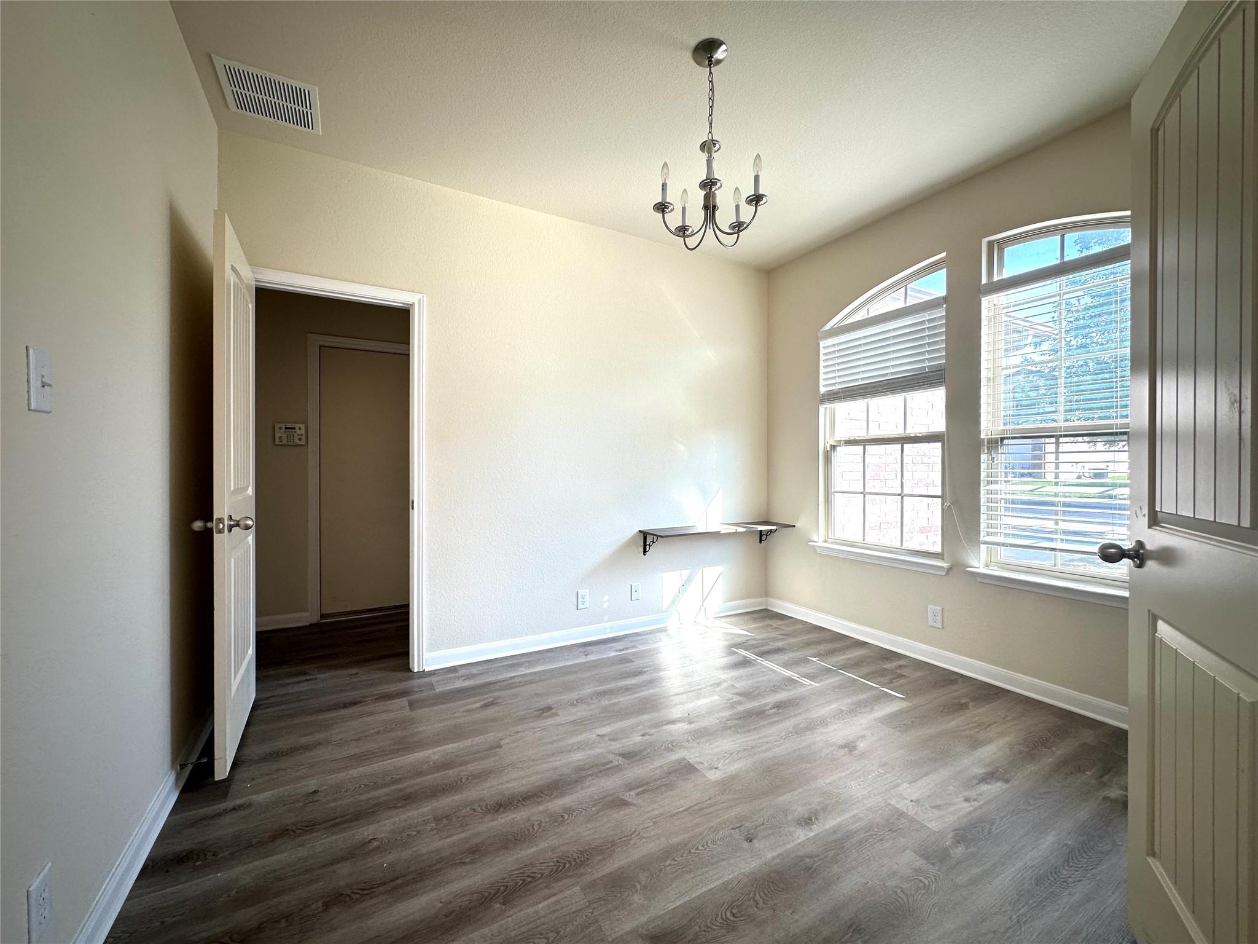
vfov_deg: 85.7
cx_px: 629
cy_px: 472
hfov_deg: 102.1
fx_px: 509
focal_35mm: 14
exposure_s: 1/99
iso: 64
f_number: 2.2
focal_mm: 2.22
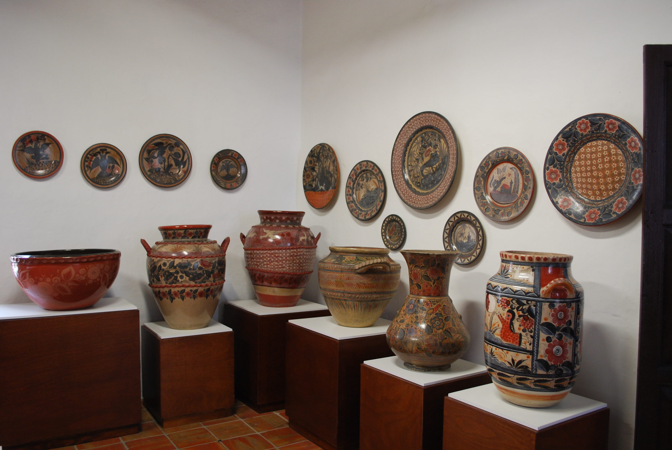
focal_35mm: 30
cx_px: 336
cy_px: 225
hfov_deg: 61.9
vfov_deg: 43.7
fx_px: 561
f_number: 3.8
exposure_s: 1/30
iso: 400
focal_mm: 20
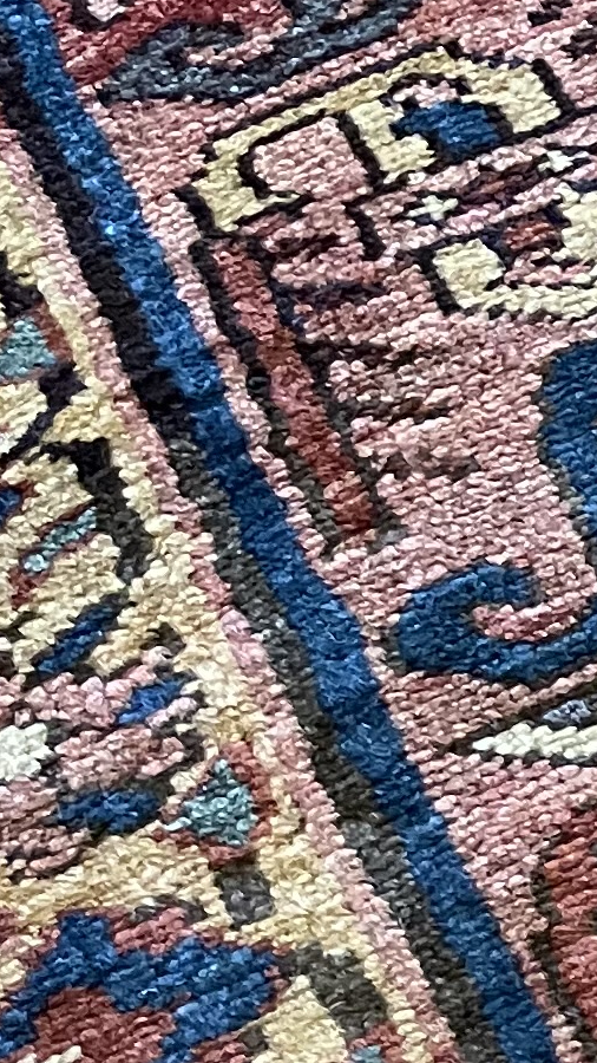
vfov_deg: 17.3
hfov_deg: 7.5
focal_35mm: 122
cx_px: 2262
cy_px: 978
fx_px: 3435
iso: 400
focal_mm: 5.1
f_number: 1.6
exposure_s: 1/60
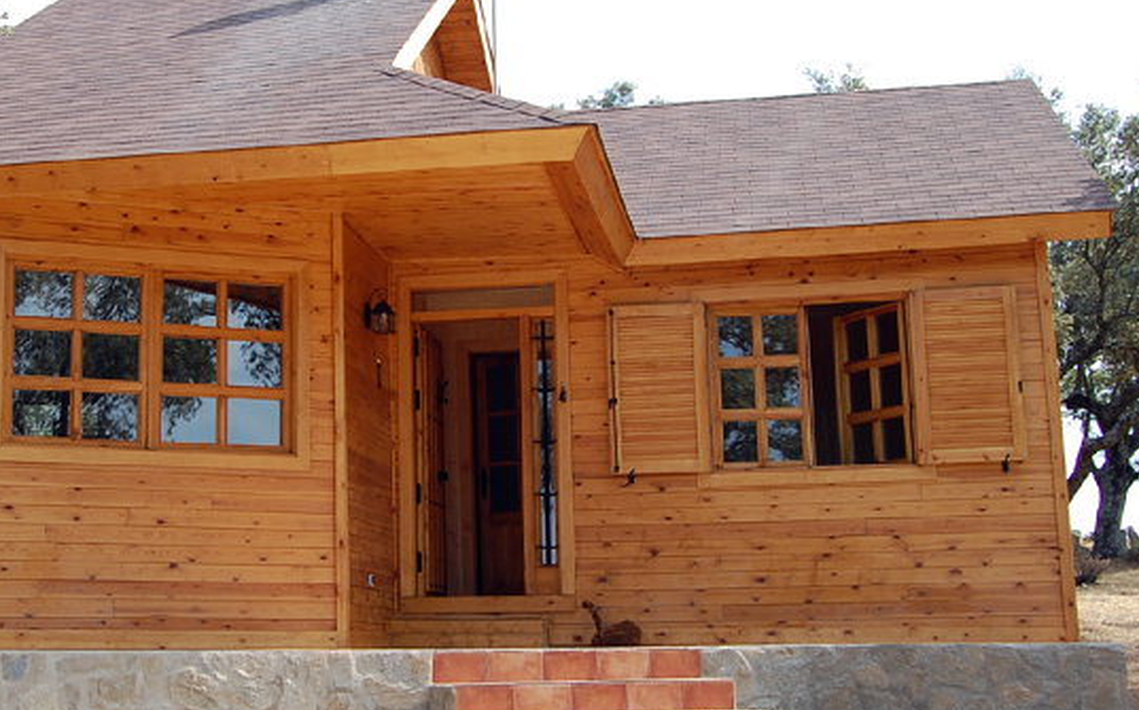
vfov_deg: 22.0
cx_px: 325
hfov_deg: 34.1
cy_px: 335
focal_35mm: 59
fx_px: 1826
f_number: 8
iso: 200
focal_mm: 23
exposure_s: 1/250
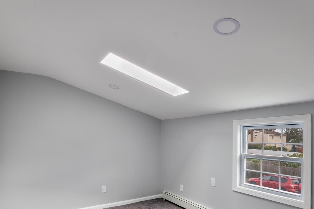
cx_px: 144
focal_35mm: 21
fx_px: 183
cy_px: 142
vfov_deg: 57.9
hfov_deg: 81.0
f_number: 11
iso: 200
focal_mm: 10
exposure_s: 1/2
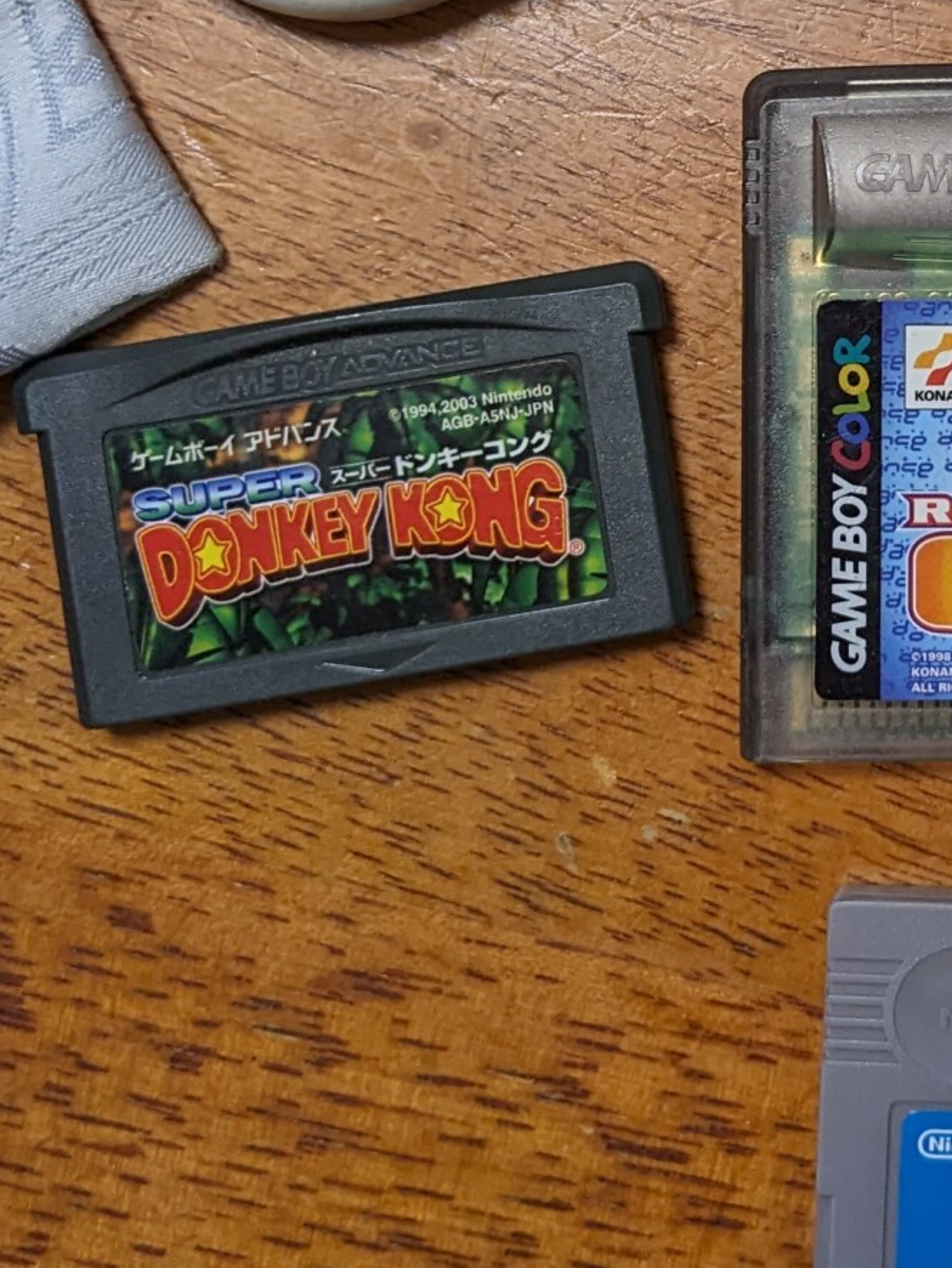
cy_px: 112
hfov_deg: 18.1
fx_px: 2859
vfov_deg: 24.3
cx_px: 1074
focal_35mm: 78
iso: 69
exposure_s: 1/171
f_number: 1.73
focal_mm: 4.38
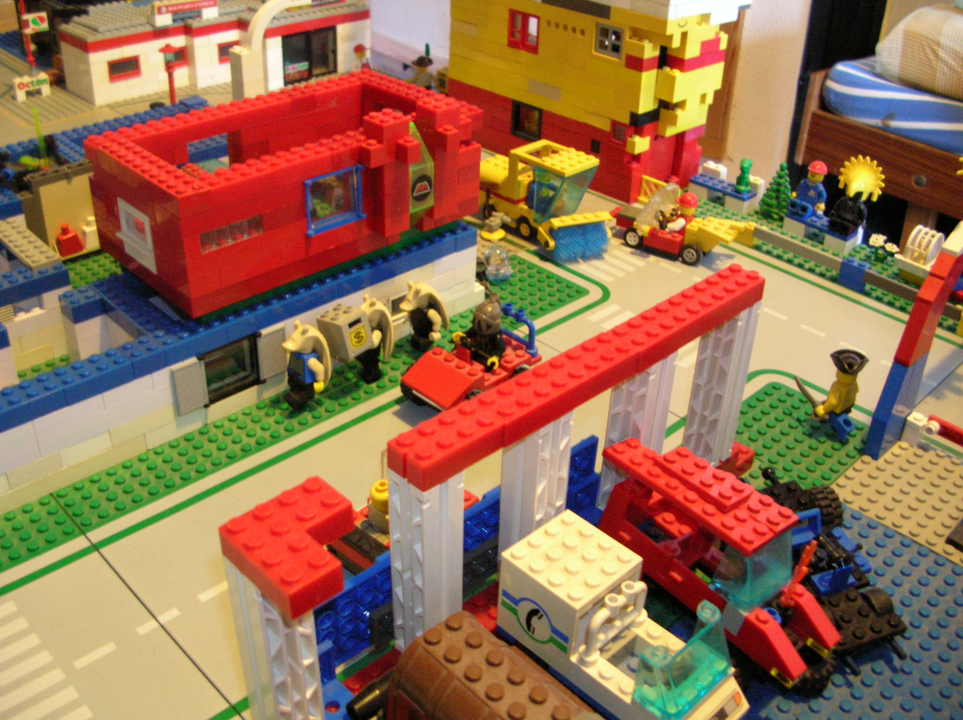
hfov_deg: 52.7
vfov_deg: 40.6
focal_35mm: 35
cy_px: 360
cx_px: 482
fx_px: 973
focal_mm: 5.8
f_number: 2.8
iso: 200
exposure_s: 1/2.3
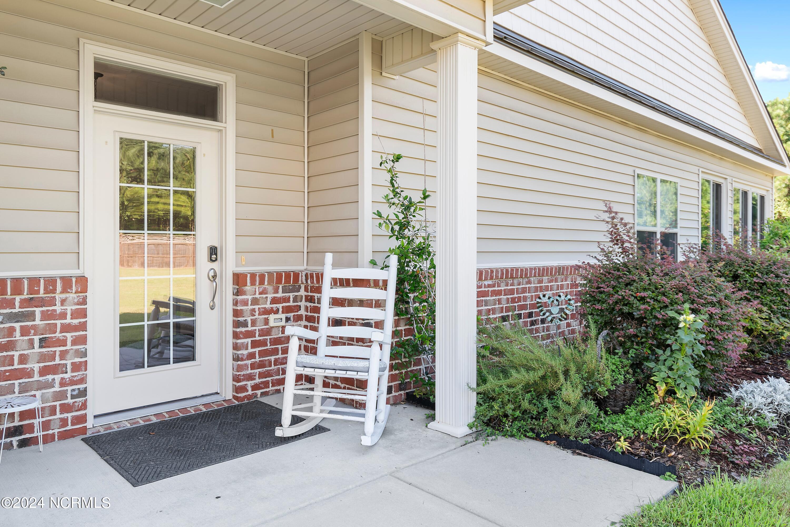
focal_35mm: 24
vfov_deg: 53.1
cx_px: 395
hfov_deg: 73.7
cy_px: 264
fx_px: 527
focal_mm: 16
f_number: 5.3
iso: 100
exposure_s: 1/25
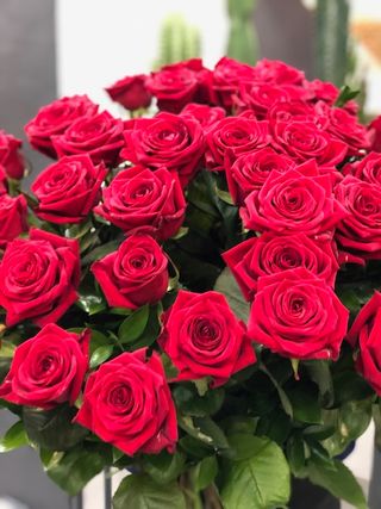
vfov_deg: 36.8
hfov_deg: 28.0
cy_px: 254
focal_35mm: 52
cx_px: 190
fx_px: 763
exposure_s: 1/25
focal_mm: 6
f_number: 2.4
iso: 160
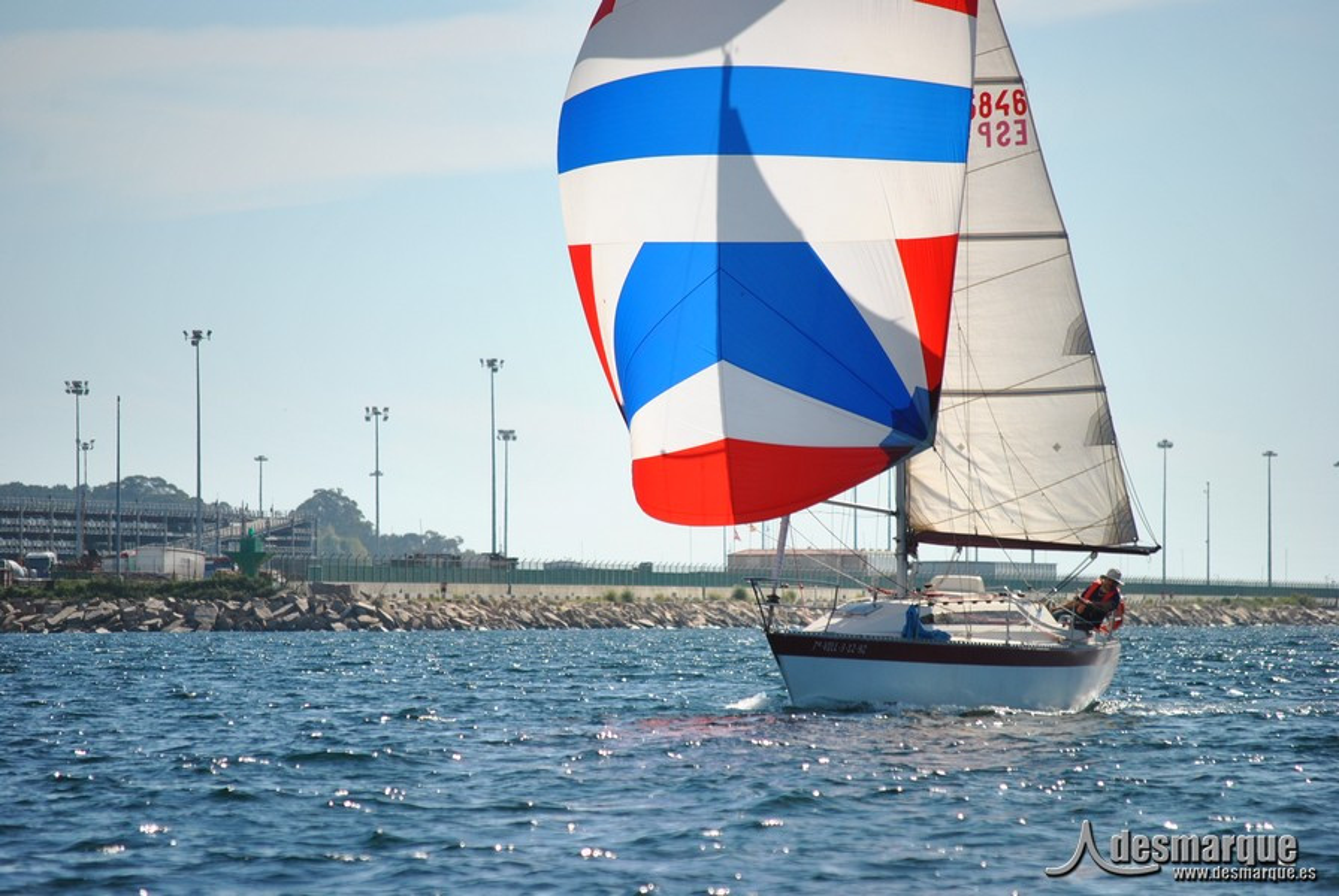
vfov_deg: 6.1
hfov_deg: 9.1
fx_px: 8380
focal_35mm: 225
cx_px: 670
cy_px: 448
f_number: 5
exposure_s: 1/1250
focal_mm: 150
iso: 200
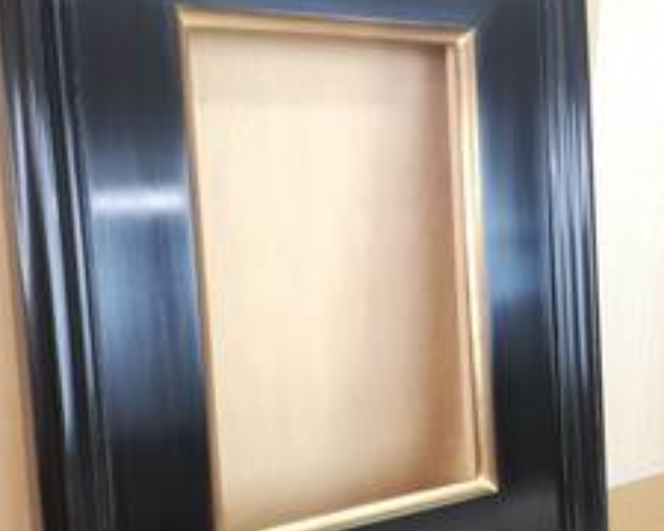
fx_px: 806
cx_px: 286
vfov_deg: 36.4
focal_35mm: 41
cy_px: 313
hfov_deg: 44.7
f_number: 2
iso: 100
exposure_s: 1/33.3
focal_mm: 3.79
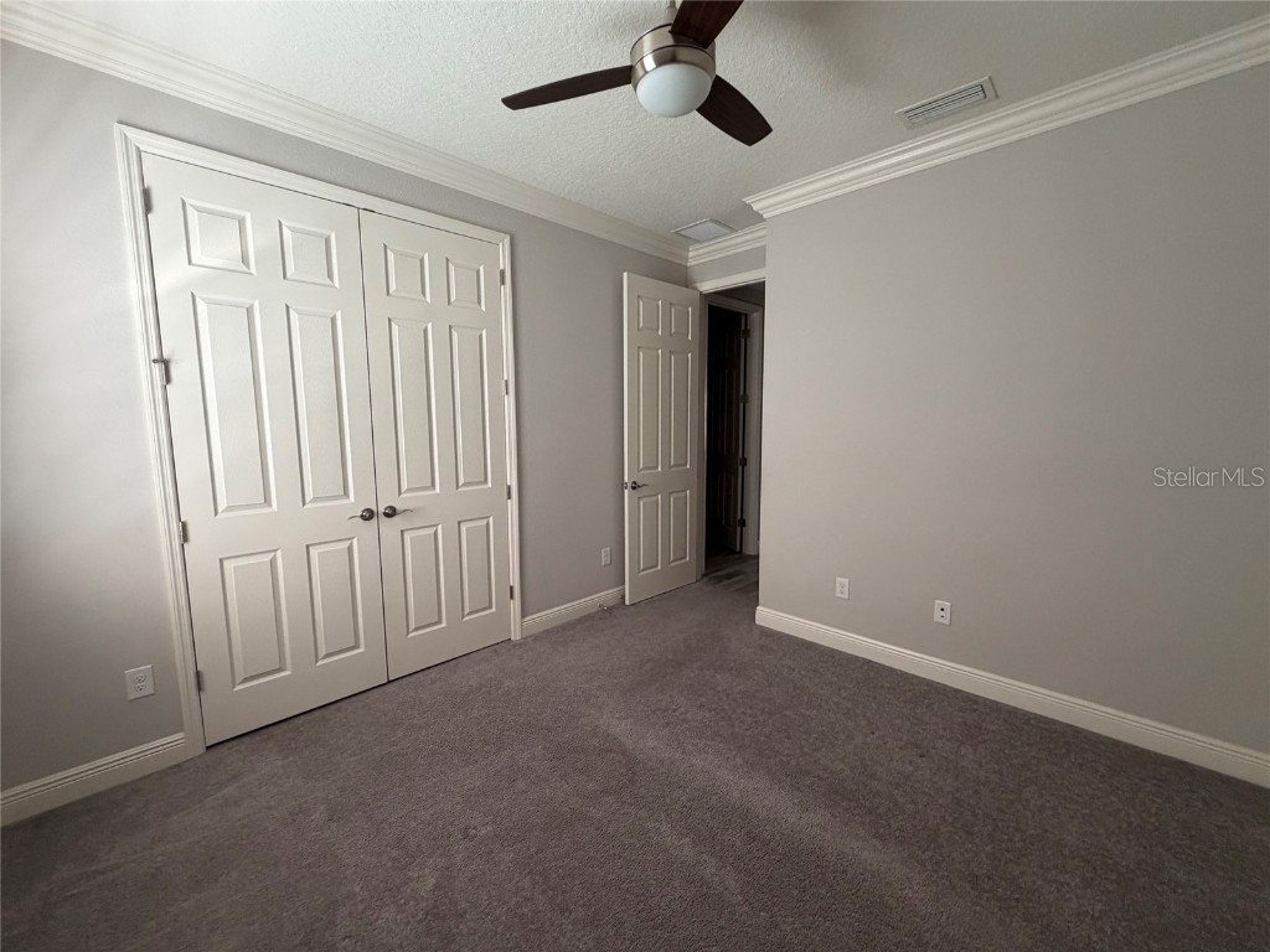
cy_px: 476
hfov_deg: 102.1
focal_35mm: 14
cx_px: 635
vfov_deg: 85.7
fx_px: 514
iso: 250
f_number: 2.2
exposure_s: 1/121
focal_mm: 2.22
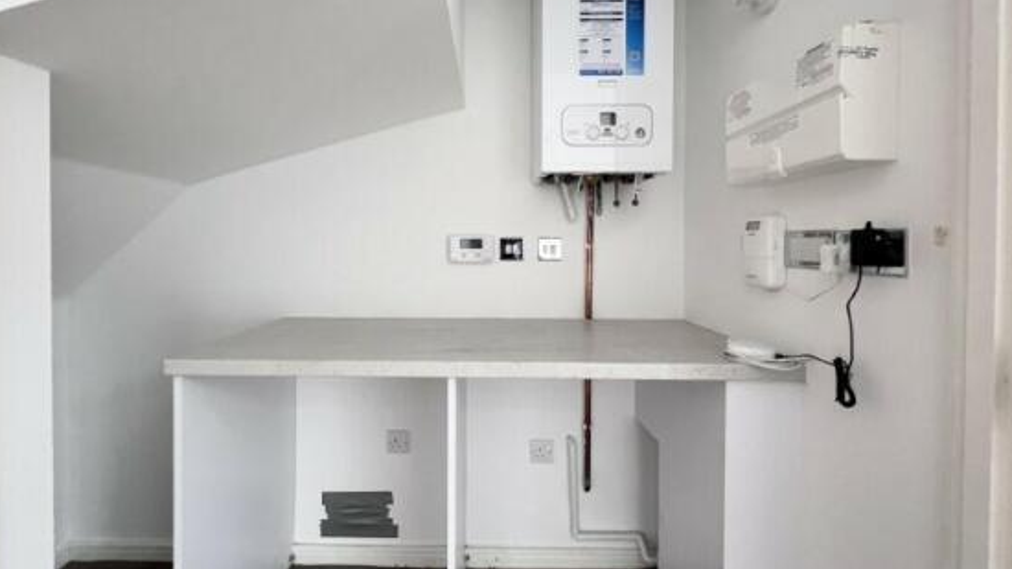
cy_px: 255
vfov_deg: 70.3
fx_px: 402
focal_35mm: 15
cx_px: 486
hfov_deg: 103.0
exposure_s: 1/60
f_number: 1.8
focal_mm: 1.57
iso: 200
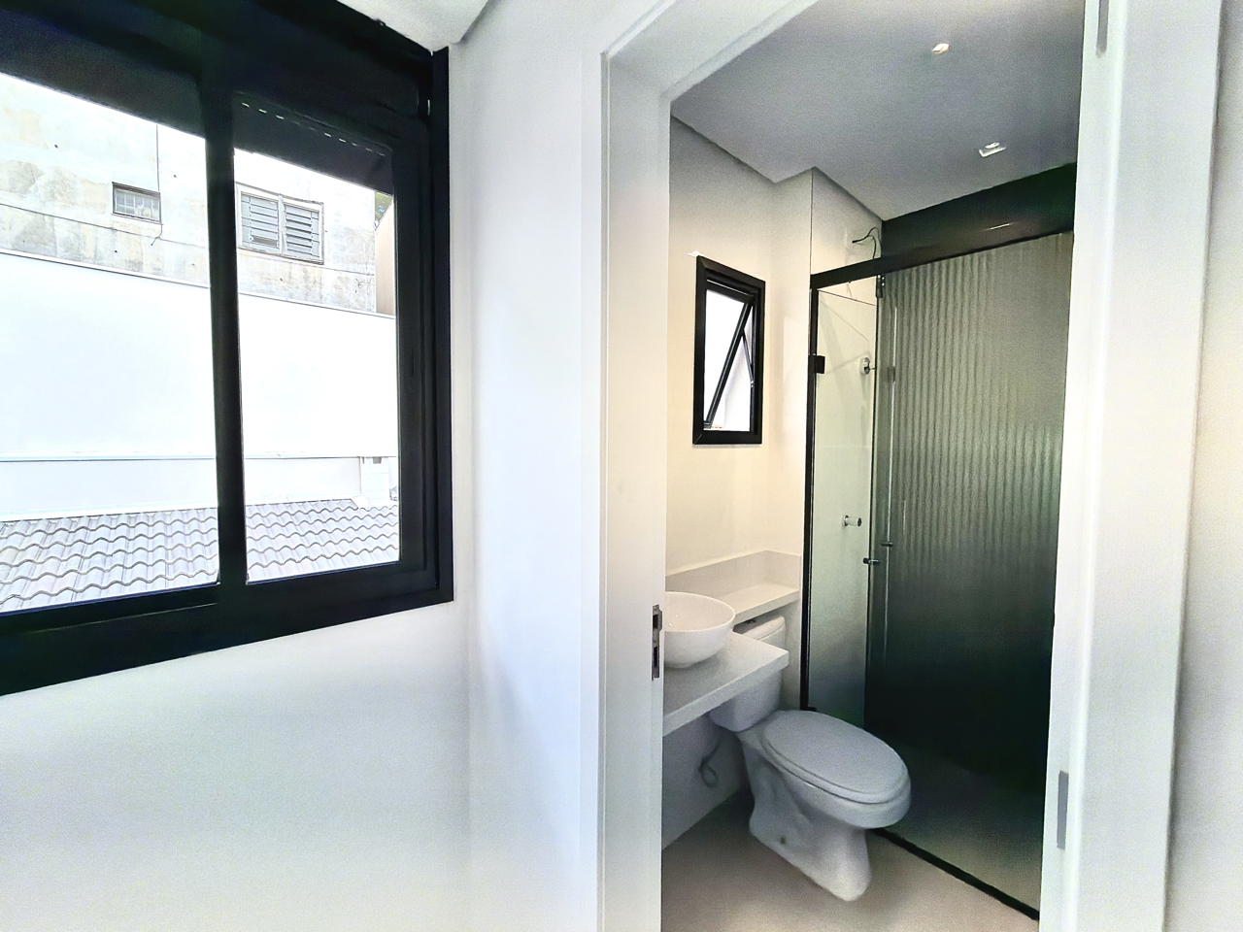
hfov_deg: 102.1
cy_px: 466
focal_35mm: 14
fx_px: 503
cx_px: 622
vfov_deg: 85.7
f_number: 2.2
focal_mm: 2.22
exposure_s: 1/374
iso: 160
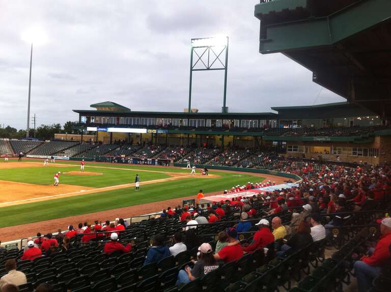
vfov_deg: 40.6
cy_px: 146
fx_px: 395
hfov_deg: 52.7
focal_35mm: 35
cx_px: 196
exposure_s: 1/30
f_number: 2.8
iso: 100
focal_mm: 3.85
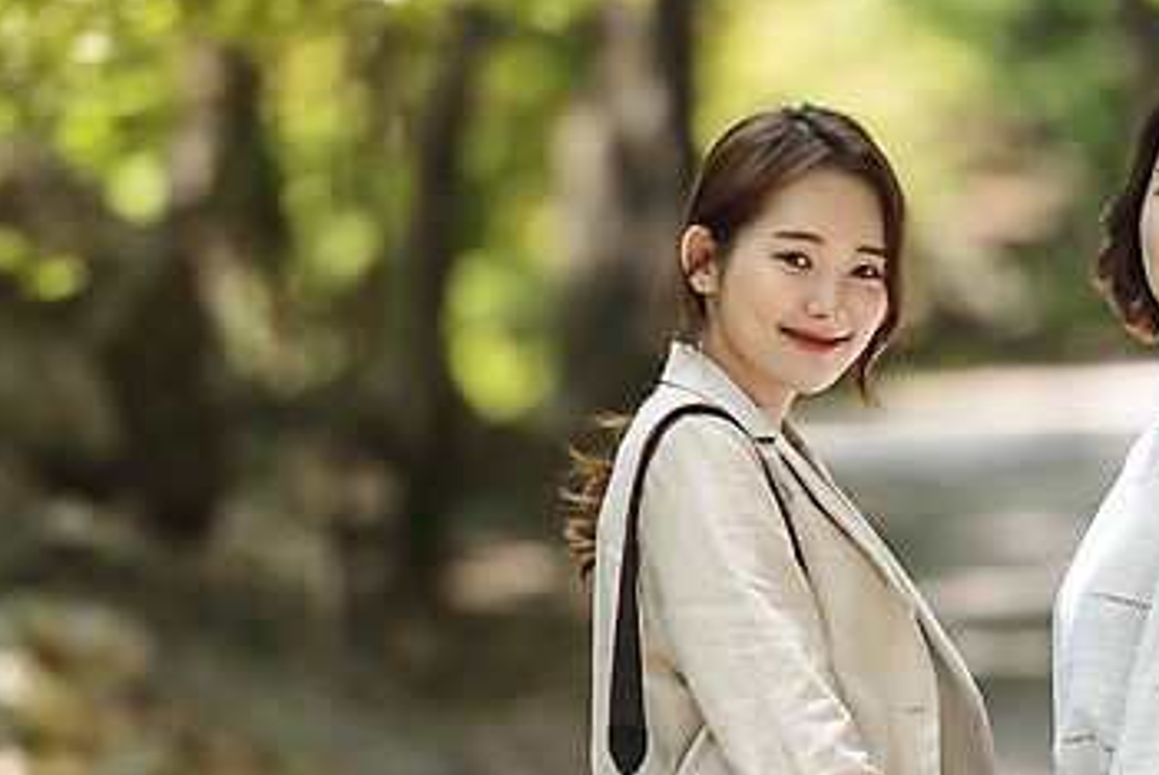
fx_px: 11019
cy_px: 434
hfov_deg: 6.0
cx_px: 714
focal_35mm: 342
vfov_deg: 4.0
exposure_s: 1/500
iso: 400
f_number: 2.8
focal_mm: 200
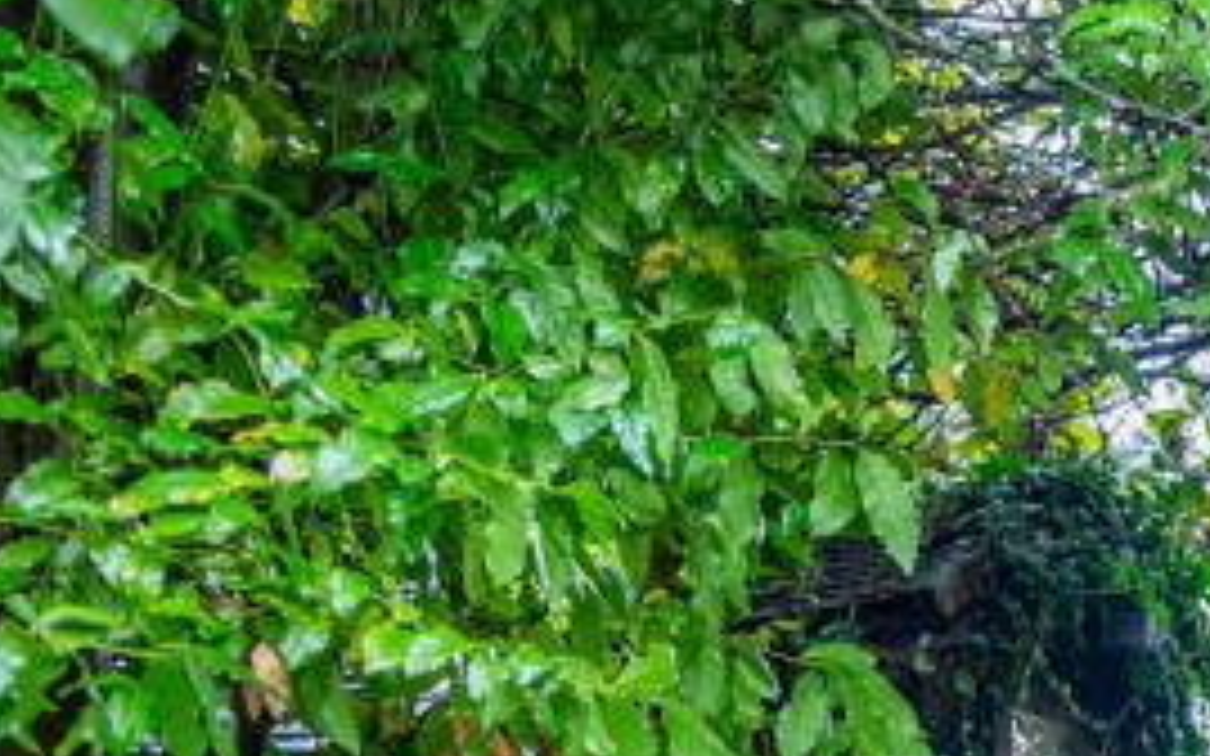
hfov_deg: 24.5
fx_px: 2308
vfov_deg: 17.0
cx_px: 1691
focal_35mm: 70
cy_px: 1098
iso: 2500
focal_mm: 18
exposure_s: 1/160
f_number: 2.8
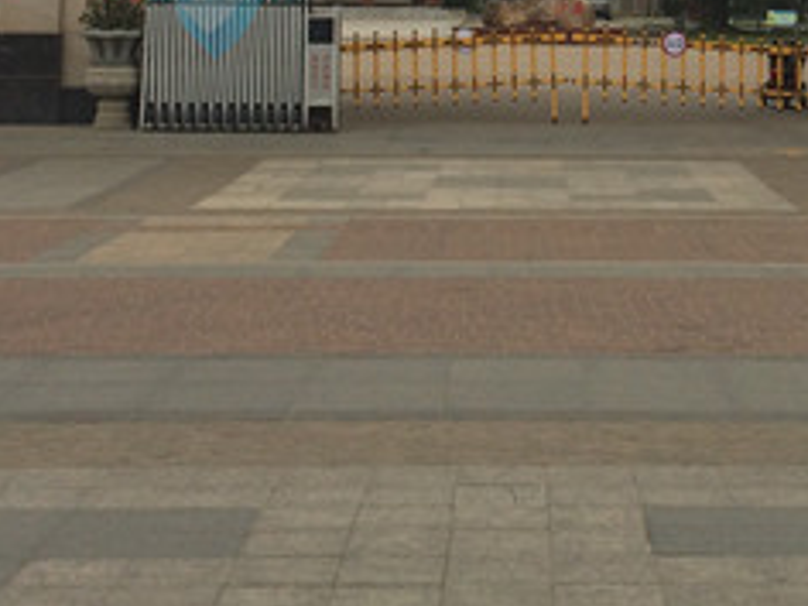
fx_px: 2007
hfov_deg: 22.6
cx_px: 561
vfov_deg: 15.9
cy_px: -269
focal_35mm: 86
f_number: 2.2
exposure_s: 1/774
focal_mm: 4.15
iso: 32
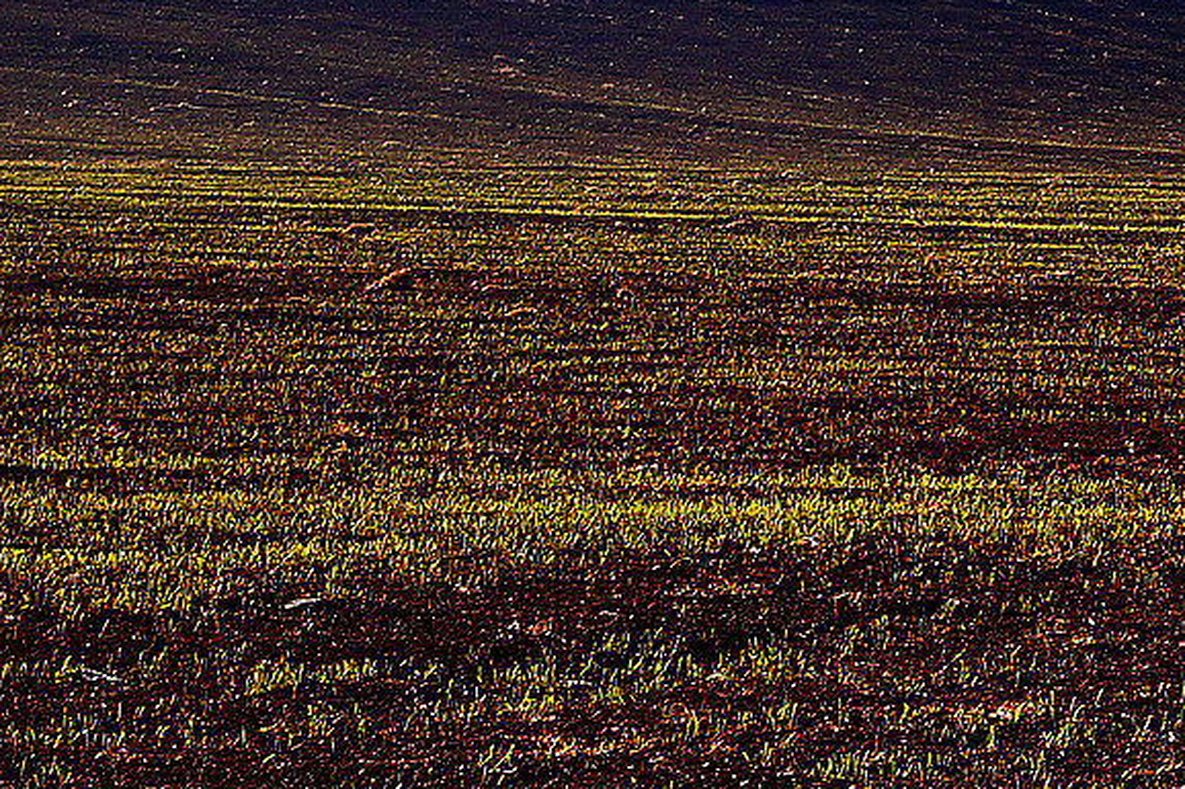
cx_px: 2429
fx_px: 8193
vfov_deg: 5.5
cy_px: -46
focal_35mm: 249
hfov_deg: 7.9
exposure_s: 1/100
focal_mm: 40
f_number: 11
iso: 100
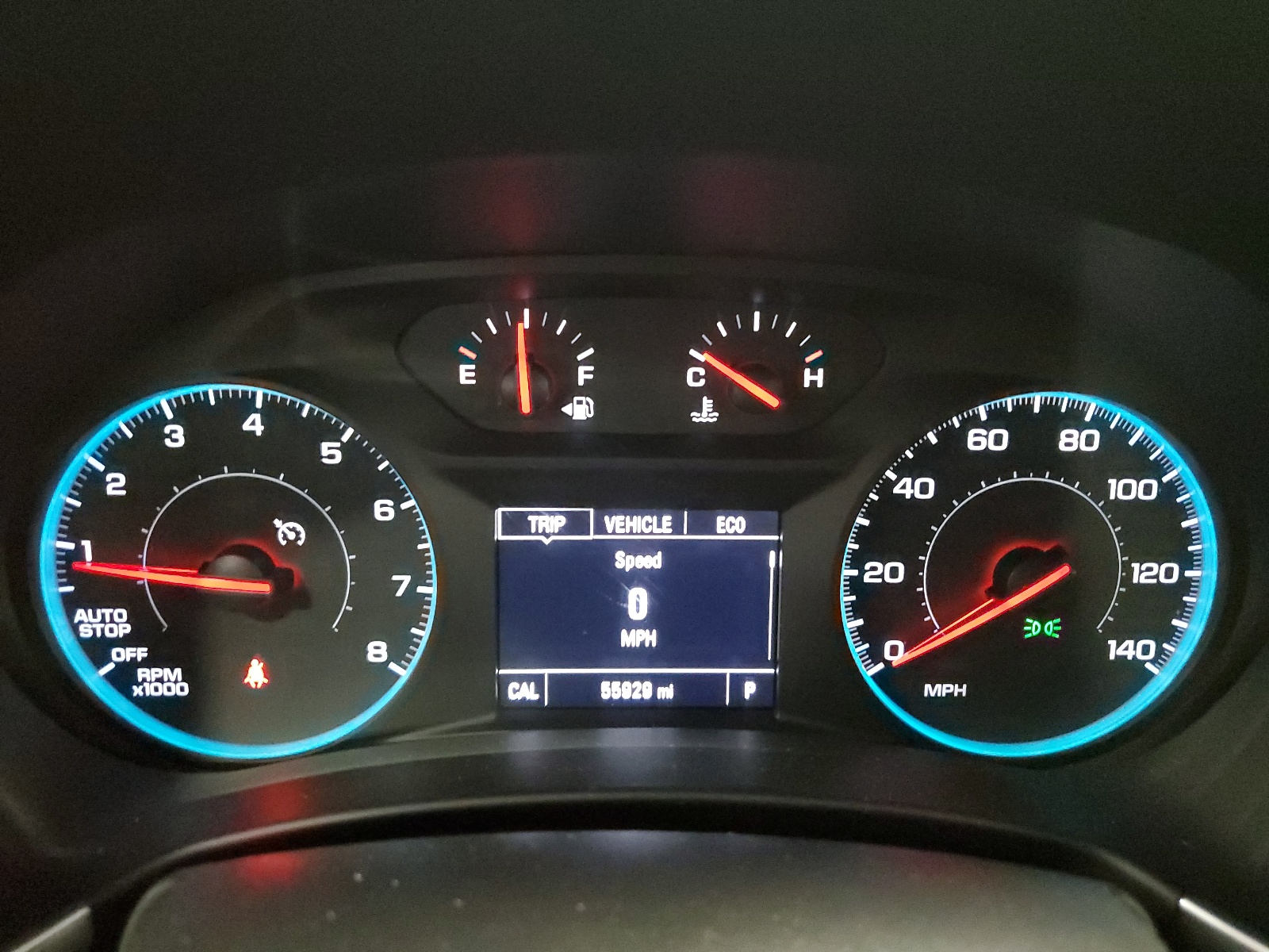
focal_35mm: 26
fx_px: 953
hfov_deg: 67.3
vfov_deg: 53.1
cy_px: 476
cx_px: 634
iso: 833
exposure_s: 1/17
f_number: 1.5
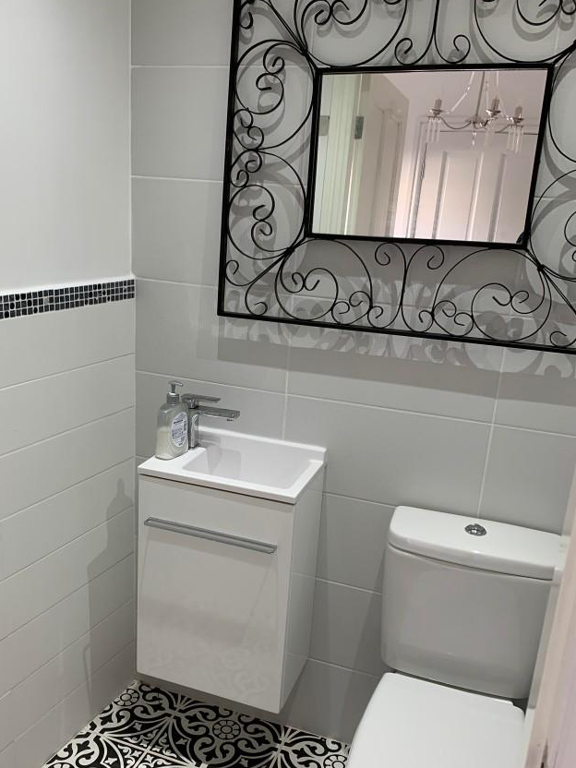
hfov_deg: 44.1
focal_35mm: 32
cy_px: 431
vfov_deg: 56.7
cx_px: 248
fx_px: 710
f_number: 1.8
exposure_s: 1/50
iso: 50
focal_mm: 4.25
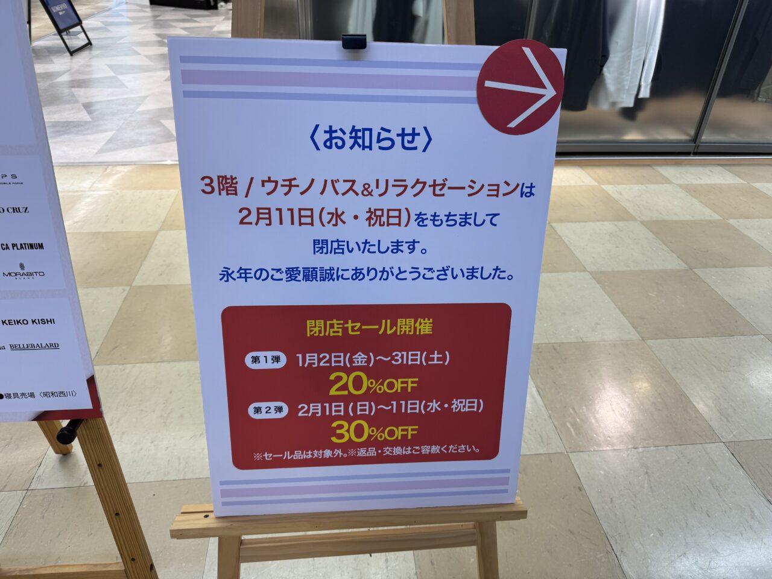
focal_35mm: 24
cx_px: 386
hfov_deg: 71.6
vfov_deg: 56.8
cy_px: 290
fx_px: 535
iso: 80
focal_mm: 6.76
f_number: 1.78
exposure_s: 1/100
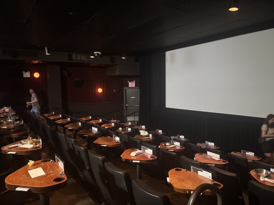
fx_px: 206
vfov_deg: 53.1
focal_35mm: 26
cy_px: 102
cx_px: 137
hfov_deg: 67.3
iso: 640
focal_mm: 5.96
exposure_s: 1/30
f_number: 1.6
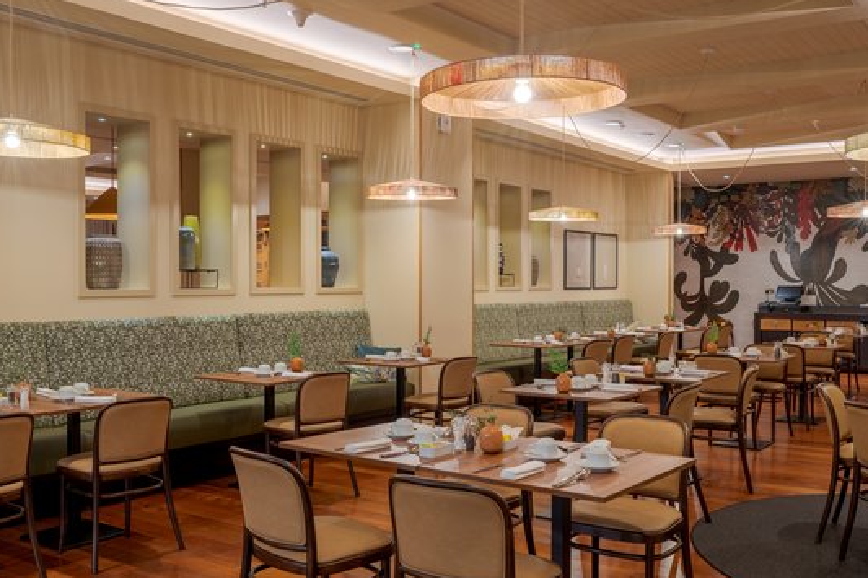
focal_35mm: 36
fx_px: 868
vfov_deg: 36.8
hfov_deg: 53.1
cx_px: 462
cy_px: 296
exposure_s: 1/4
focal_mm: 24
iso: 100
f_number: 9
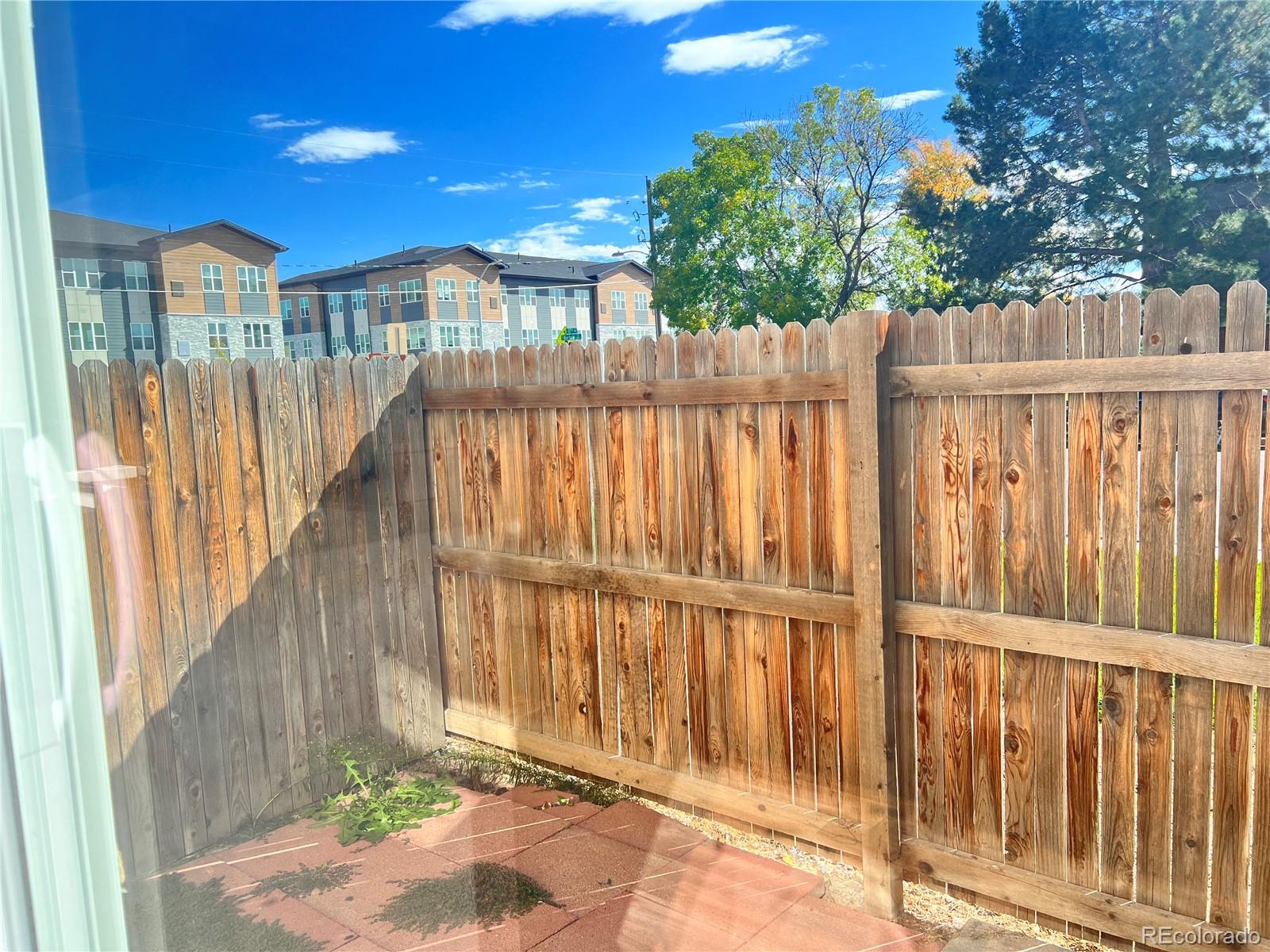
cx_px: 635
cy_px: 476
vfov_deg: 53.1
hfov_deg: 67.3
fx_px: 954
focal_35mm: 26
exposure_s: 1/646
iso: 50
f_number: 1.5
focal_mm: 5.7
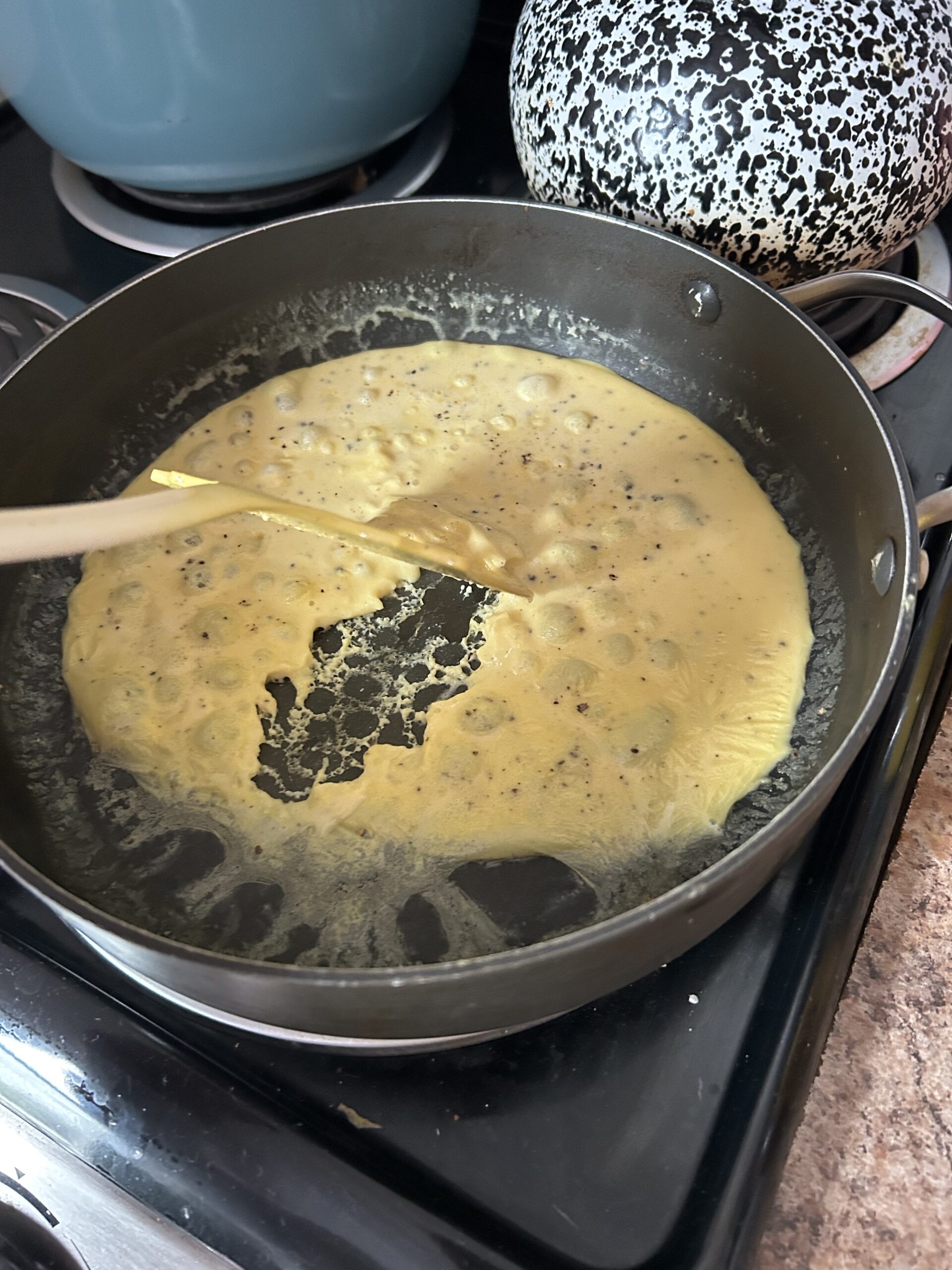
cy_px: 635
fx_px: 953
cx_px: 476
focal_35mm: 26
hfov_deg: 53.1
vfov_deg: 67.3
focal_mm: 5.7
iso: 500
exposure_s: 1/54
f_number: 1.5
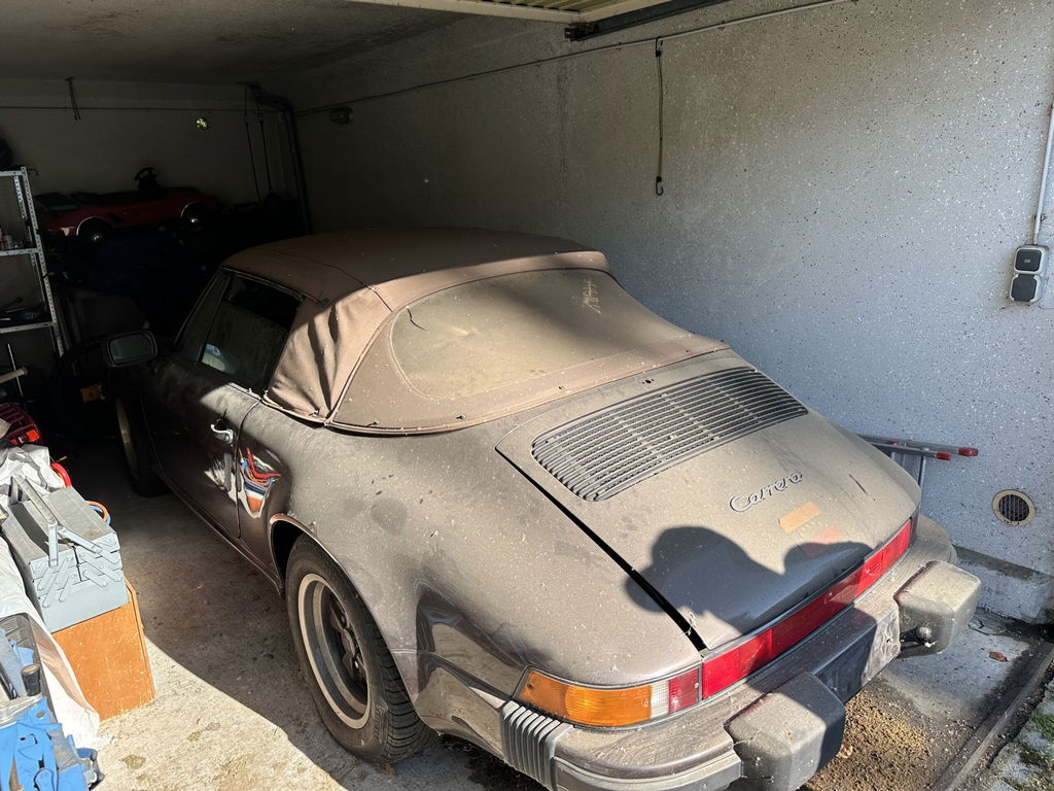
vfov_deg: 56.8
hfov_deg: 71.6
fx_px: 731
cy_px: 396
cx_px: 527
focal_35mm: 24
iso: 80
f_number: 1.78
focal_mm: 6.86
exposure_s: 1/756
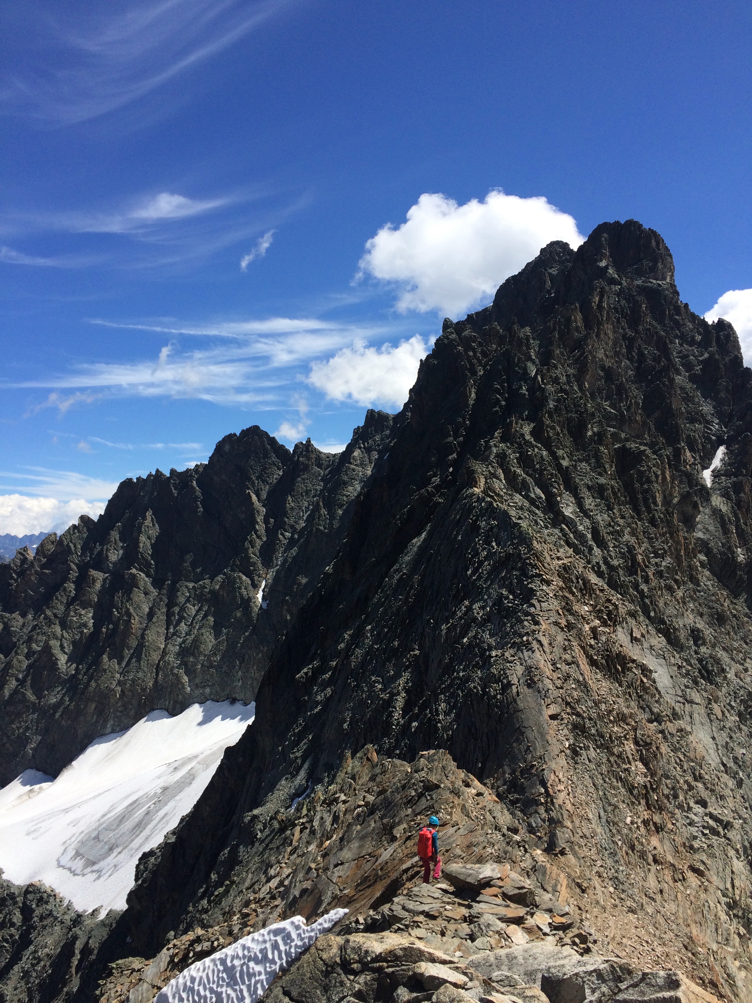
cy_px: 502
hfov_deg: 48.2
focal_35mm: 29
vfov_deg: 61.7
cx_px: 376
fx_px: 840
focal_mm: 4.15
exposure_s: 1/2415
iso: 32
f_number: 2.2
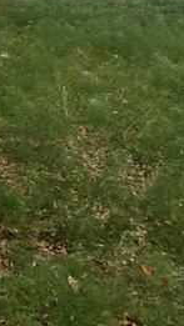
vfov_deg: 17.9
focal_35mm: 111
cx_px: -253
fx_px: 962
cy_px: -114
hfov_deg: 9.7
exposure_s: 1/515
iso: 32
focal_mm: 4.2
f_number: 1.6
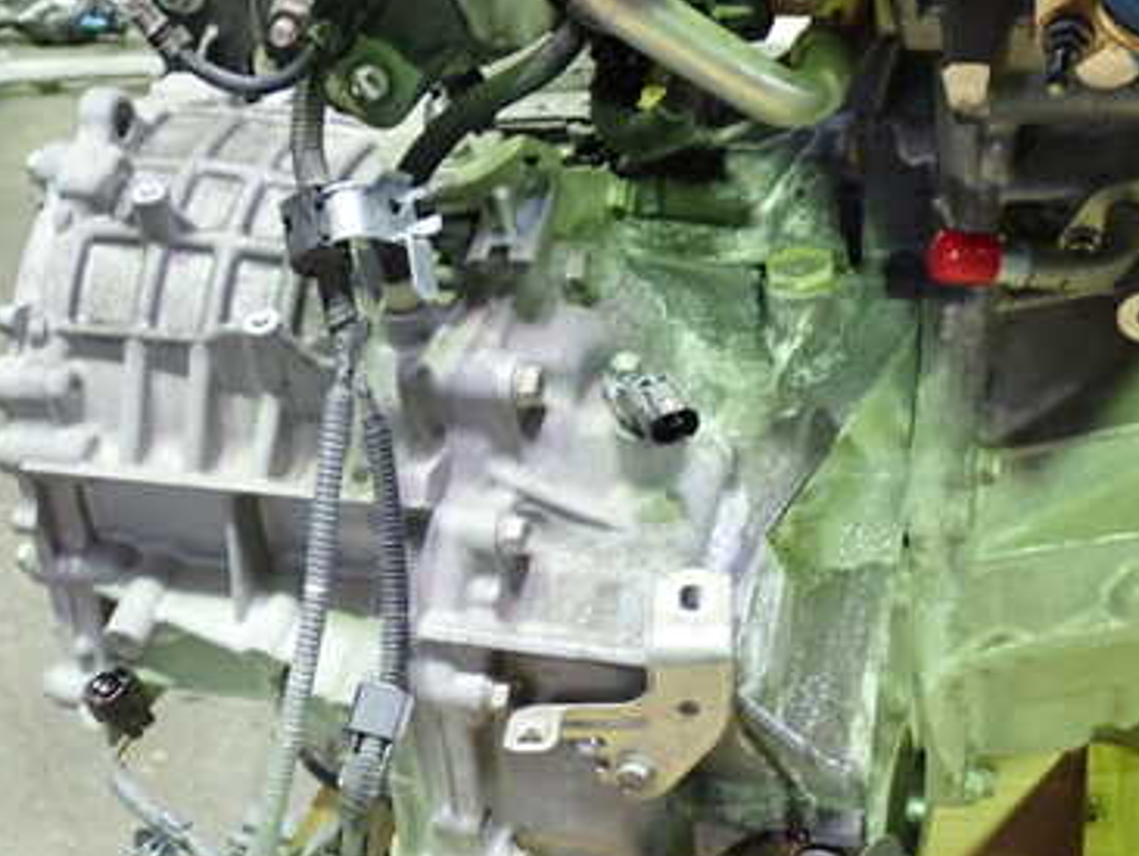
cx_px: 504
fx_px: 1943
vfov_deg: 24.7
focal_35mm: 59
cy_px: 601
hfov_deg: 32.6
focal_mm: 6.37
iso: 800
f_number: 2.5
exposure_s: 1/20
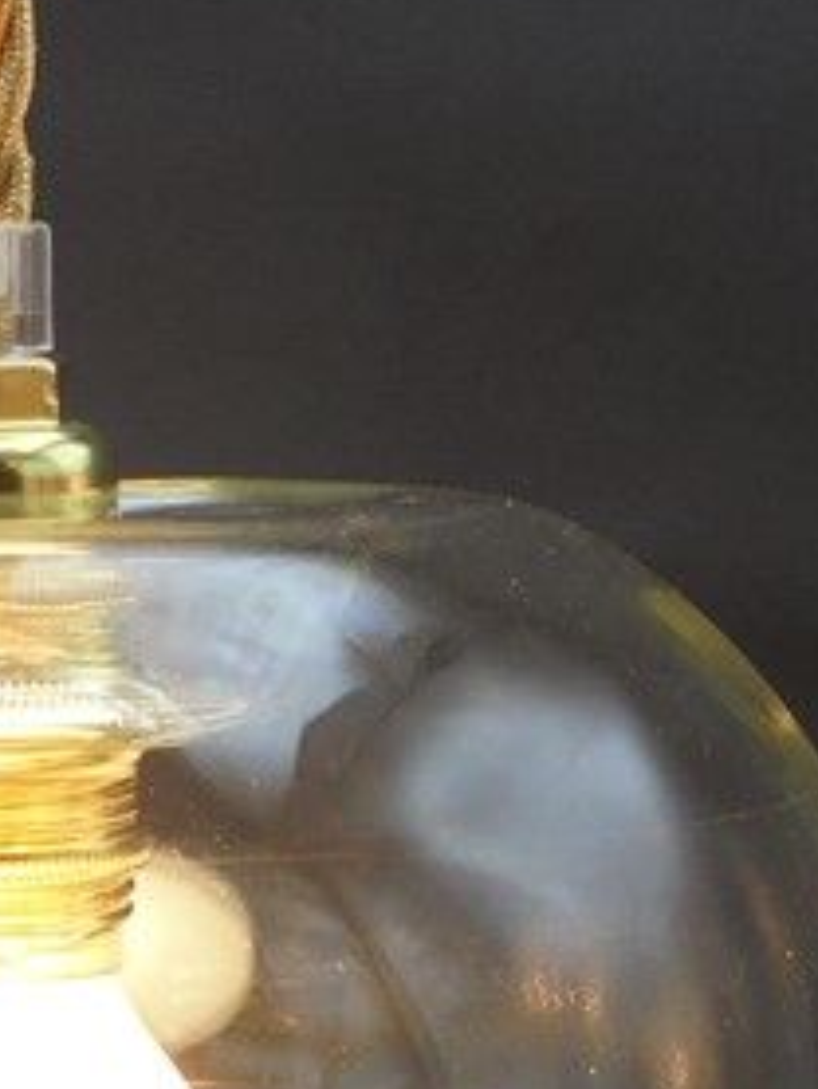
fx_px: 5006
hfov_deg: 9.3
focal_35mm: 159
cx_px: -29
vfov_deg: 12.4
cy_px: 389
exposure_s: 1/40
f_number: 4.8
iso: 100
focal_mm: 8.9
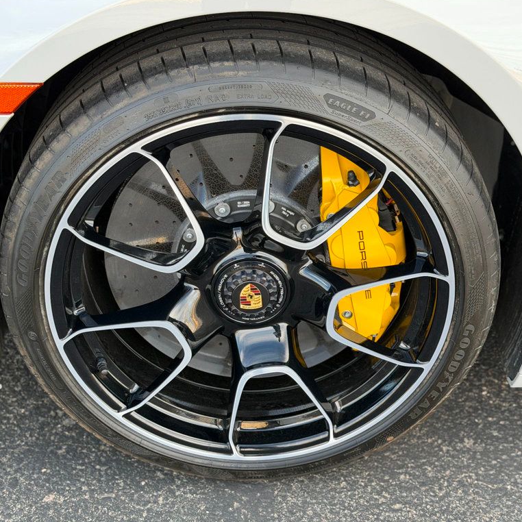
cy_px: 260
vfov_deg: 30.0
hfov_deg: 30.0
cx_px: 263
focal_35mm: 57
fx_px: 972
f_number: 1.78
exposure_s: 1/320
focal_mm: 6.76
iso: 80
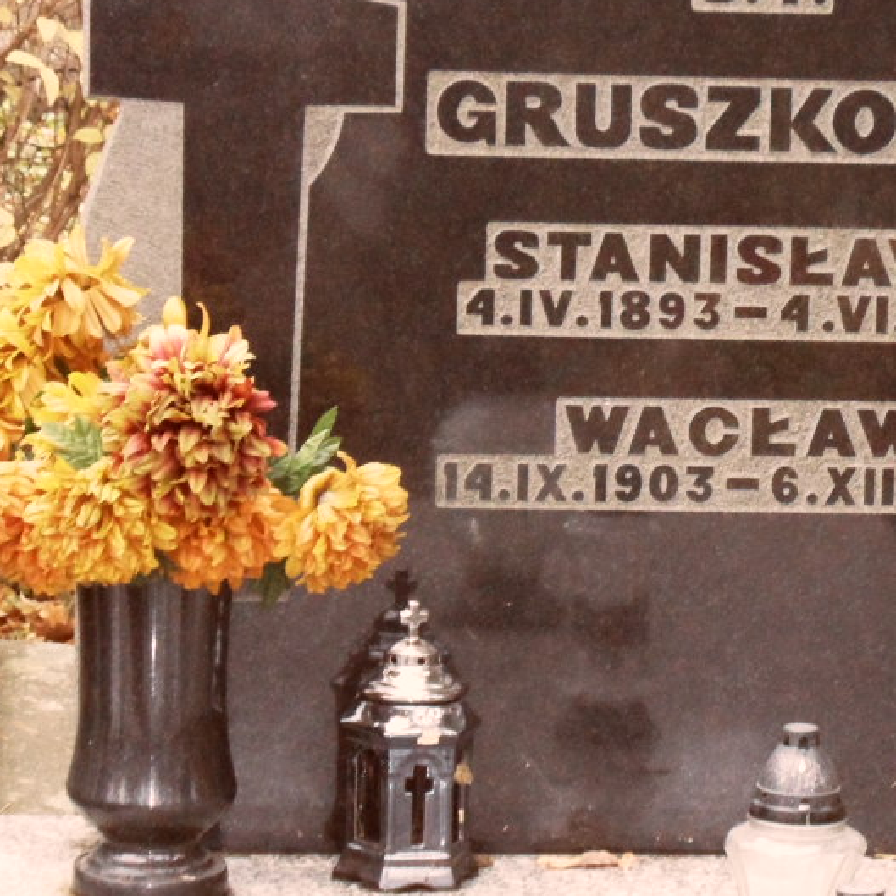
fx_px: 5008
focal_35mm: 171
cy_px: 423
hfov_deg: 10.2
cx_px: 693
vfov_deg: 10.2
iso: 640
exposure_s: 1/45
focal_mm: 16.3
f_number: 4.4
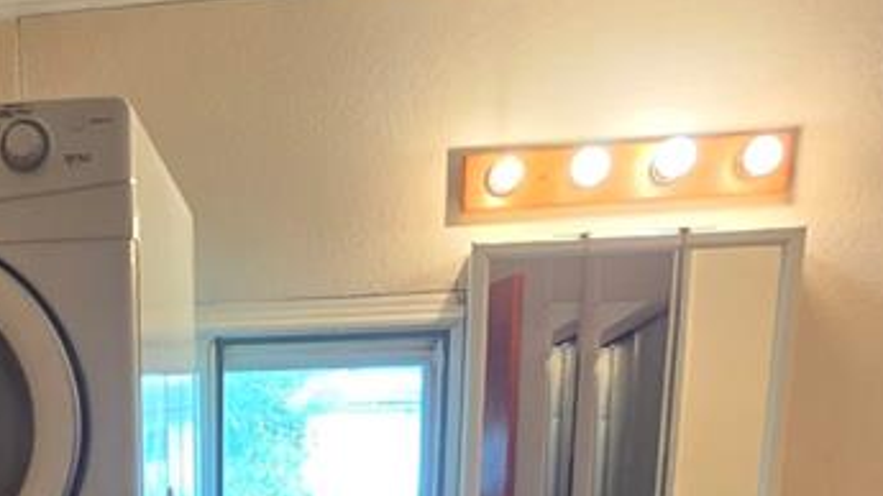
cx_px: 143
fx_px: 983
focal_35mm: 42
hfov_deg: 45.2
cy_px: 708
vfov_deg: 23.6
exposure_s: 1/60
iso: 125
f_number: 2.2
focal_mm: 2.2
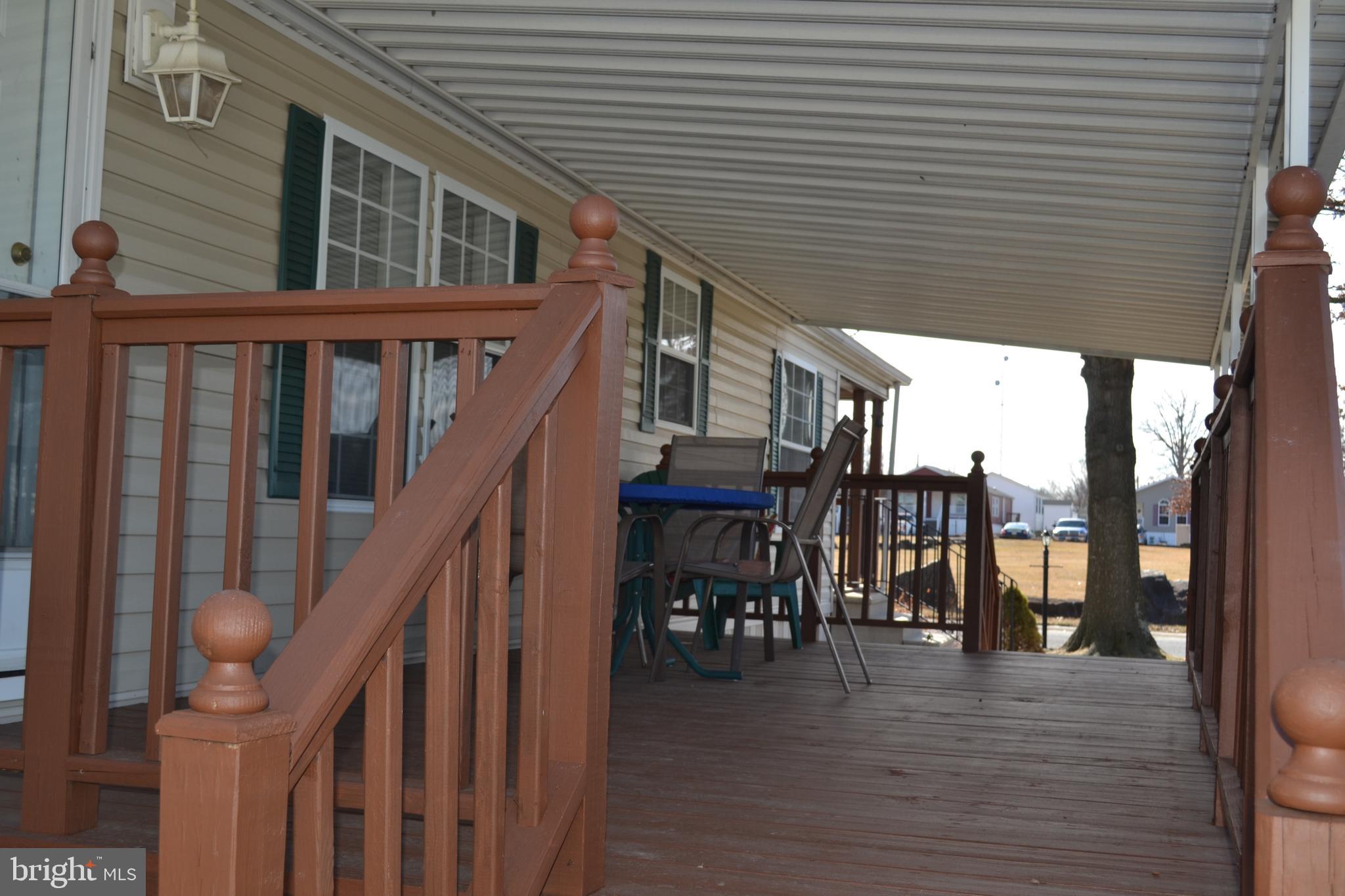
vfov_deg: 34.2
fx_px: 1457
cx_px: 672
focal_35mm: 39
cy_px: 448
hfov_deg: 49.6
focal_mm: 26
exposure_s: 1/200
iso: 100
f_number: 7.1
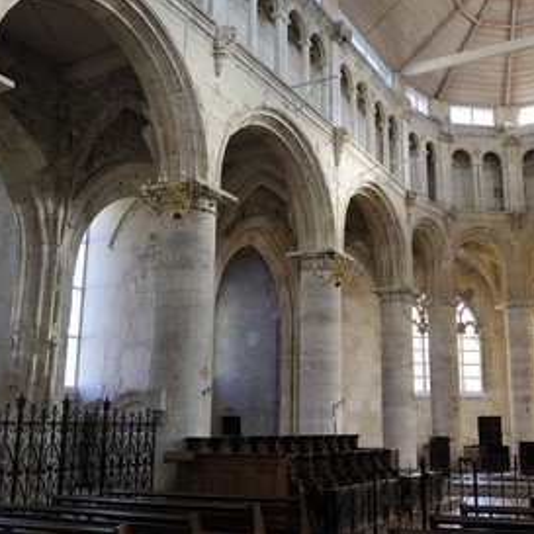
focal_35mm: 38
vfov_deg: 43.9
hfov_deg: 43.6
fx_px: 663
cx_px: 328
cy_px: 268
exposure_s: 1/80
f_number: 5.6
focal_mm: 29
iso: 800
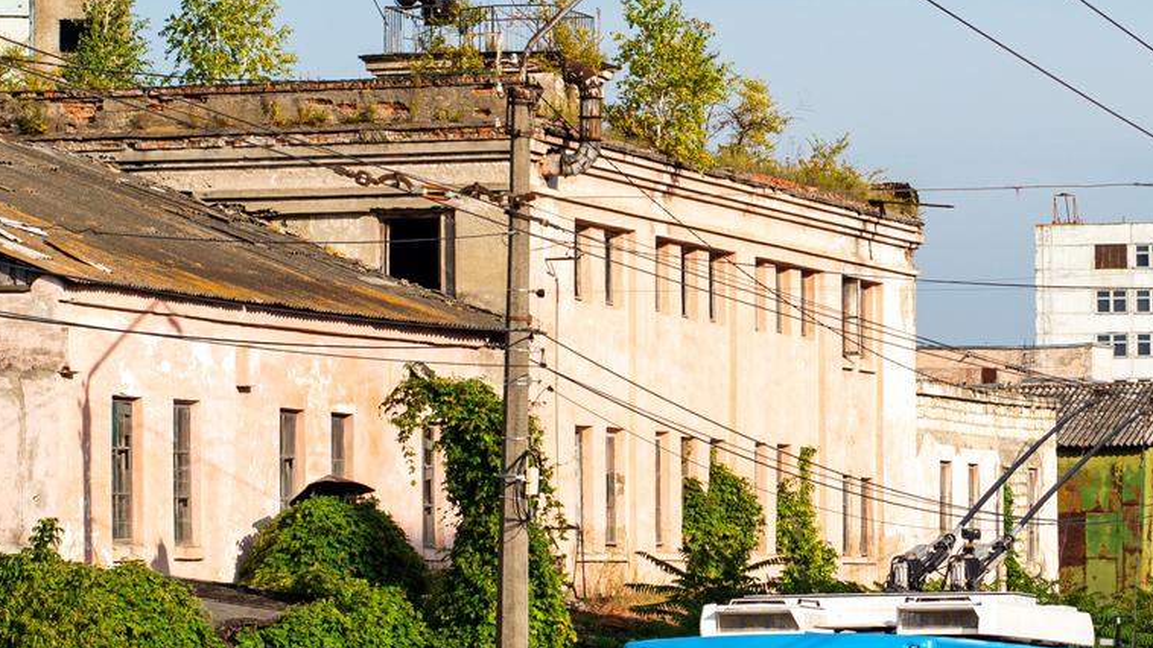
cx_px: 686
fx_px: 2537
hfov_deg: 25.6
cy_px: 554
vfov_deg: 14.4
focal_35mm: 83
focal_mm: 50
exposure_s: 1/500
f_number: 5.6
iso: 100
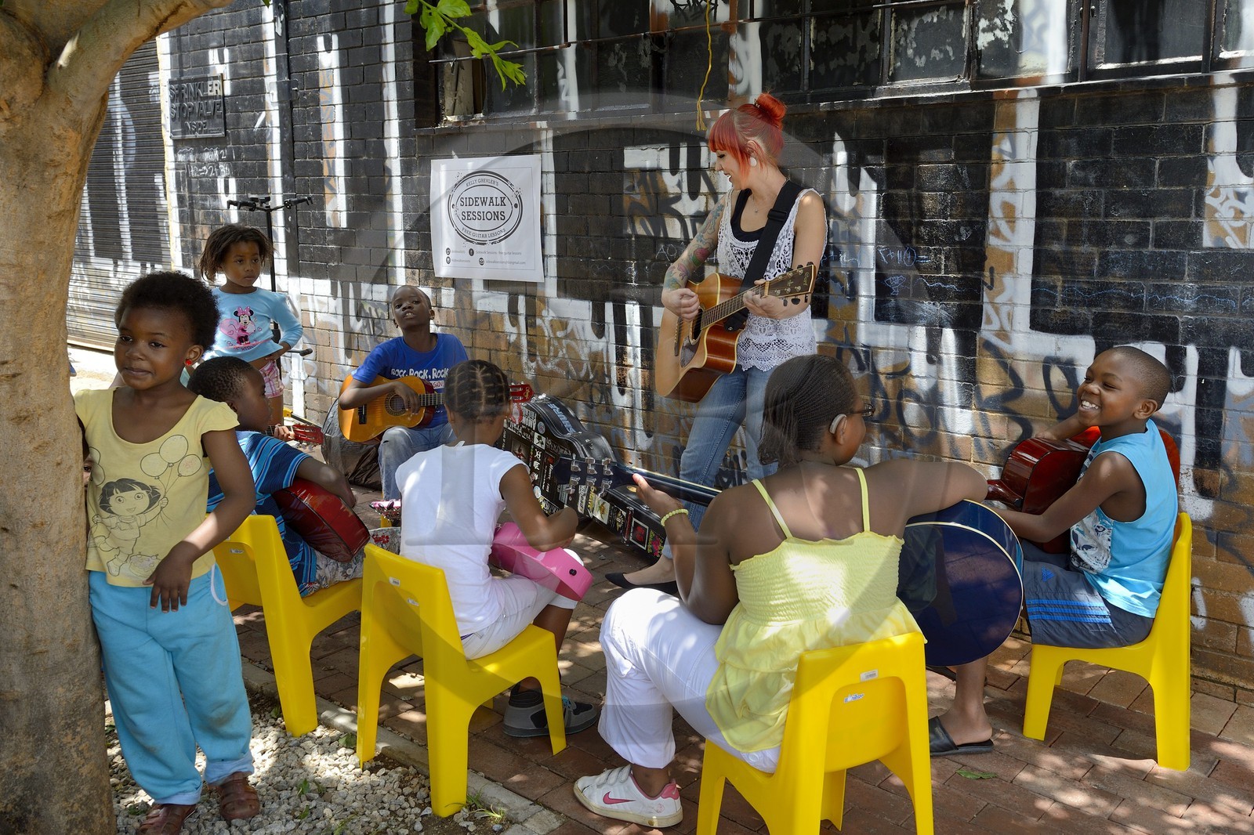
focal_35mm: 29
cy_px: 418
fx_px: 1010
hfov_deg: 63.7
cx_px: 627
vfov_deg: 44.9
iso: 400
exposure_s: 1/250
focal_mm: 29
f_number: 8
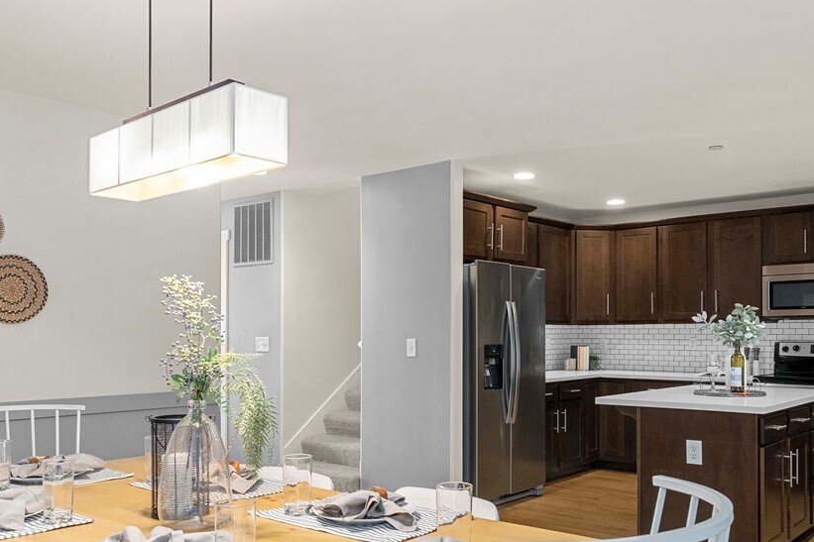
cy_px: 358
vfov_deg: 41.8
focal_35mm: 31
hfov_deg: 60.3
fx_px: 701
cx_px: 428
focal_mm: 15
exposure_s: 1/6
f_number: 7.1
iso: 1000
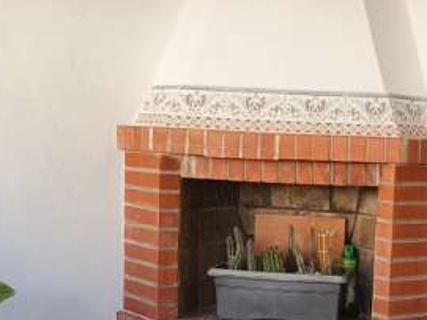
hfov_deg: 23.0
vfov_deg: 17.5
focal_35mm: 83
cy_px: 291
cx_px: 377
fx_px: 1023
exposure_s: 1/106
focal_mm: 1.91
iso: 50
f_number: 2.2
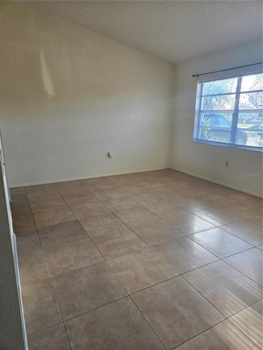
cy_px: 175
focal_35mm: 23
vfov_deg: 73.9
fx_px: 233
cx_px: 132
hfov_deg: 58.9
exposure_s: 1/180
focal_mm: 5.4
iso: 40
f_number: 1.8
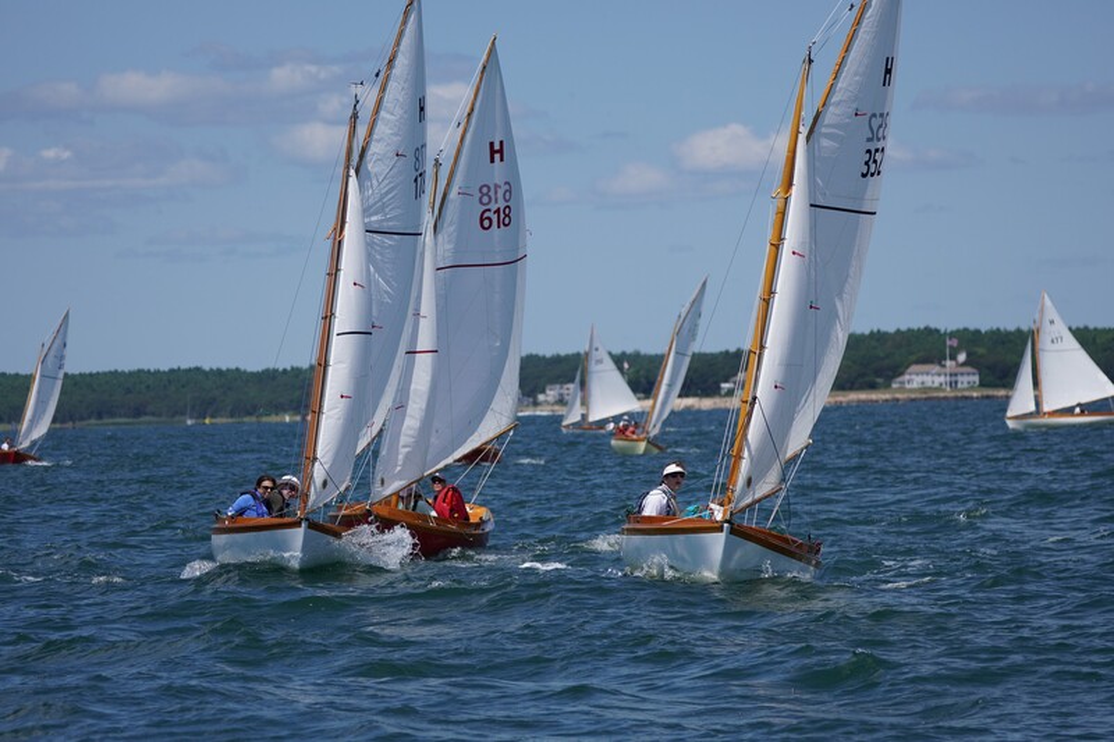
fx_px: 6961
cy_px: 371
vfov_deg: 6.1
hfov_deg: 9.2
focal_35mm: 225
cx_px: 557
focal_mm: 150
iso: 125
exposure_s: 1/1600
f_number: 5
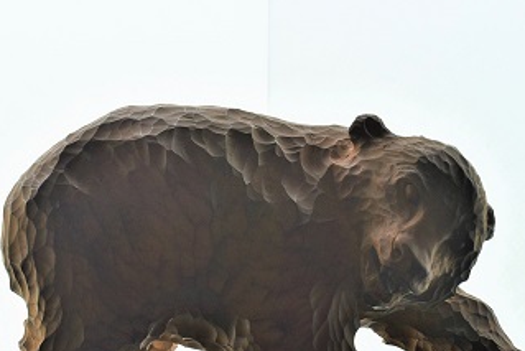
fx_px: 1153
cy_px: 295
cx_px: 280
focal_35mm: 79
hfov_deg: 25.7
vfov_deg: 17.1
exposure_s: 1/250
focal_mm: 28
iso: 200
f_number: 8
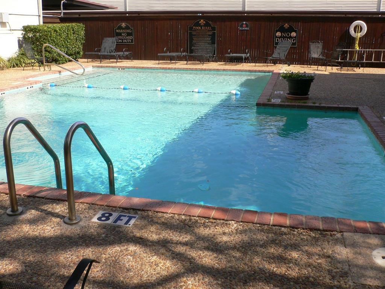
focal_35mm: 35
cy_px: 144
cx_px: 192
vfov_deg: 40.7
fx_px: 389
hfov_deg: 52.6
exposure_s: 1/200
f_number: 5.6
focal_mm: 5.8
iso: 80
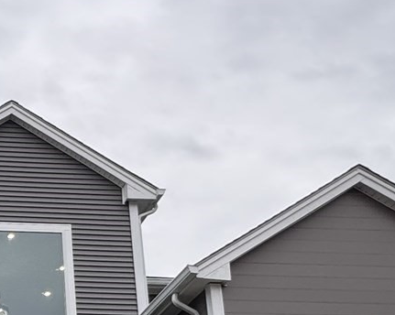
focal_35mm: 65
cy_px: 429
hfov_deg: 25.3
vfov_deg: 21.0
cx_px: -113
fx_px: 759
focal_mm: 2.22
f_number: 2.2
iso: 40
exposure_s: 1/226
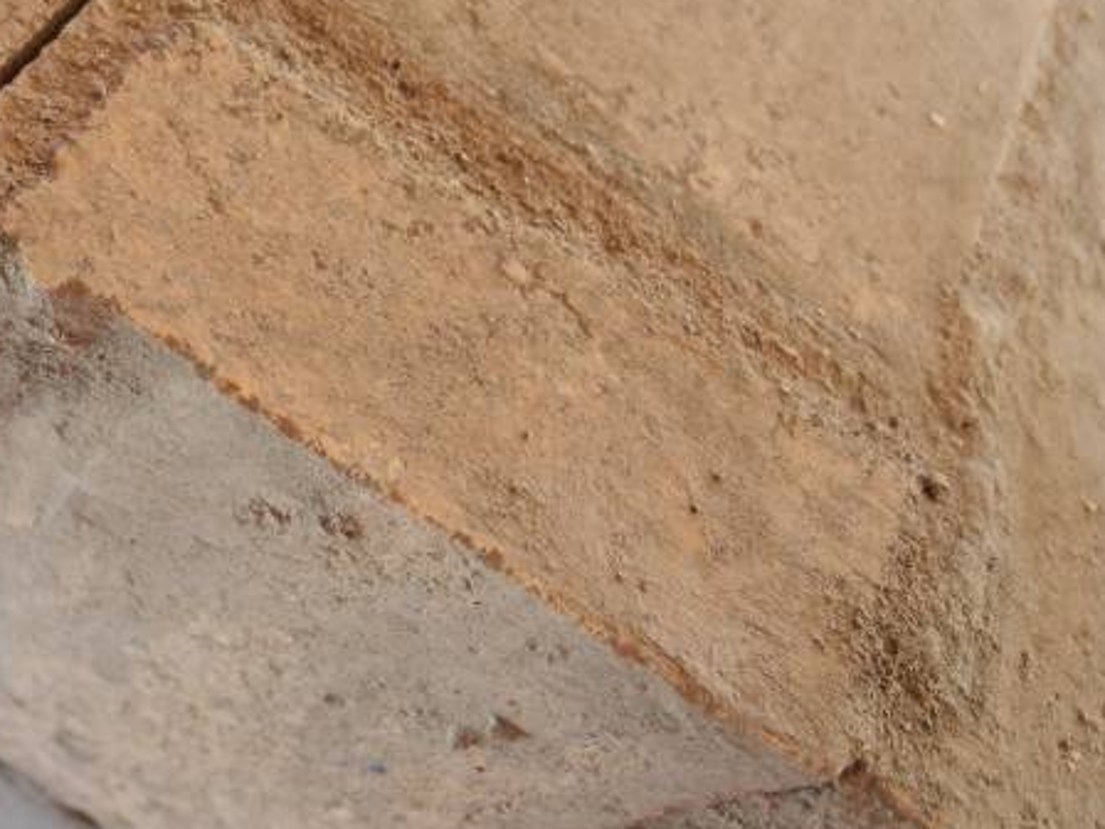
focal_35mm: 50
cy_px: 210
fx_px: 1596
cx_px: 170
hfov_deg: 36.4
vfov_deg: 28.7
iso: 200
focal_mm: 6
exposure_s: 1/30
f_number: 2.8
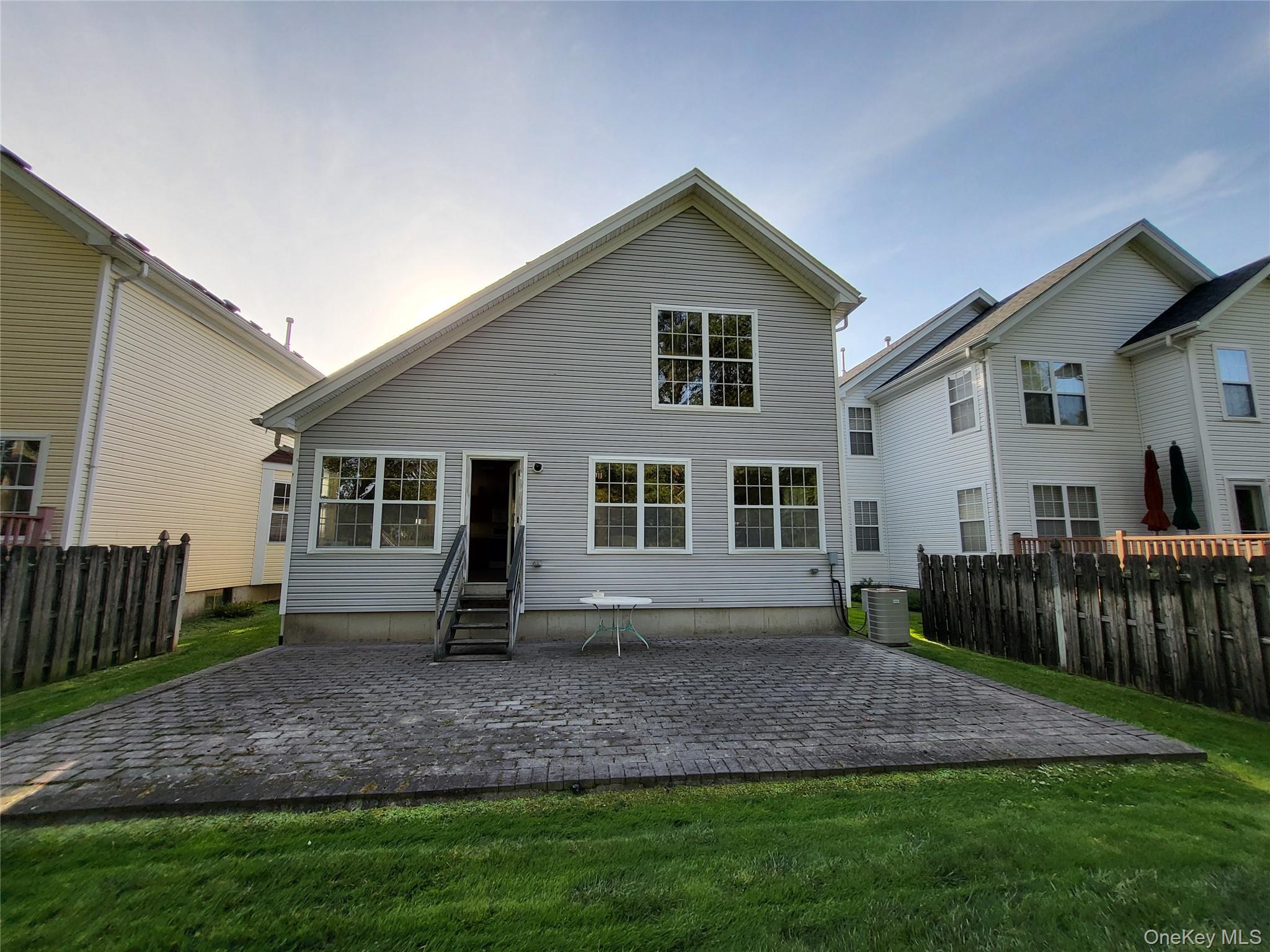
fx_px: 477
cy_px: 476
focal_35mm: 13
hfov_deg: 106.2
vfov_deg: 89.9
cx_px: 635
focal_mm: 1.74
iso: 32
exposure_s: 1/463
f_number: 2.2
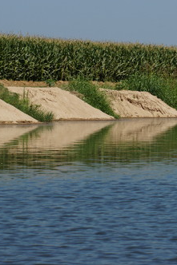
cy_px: 132
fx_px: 1838
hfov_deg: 5.5
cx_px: 165
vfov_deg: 8.3
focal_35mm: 249
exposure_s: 1/250
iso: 100
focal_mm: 110
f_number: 10
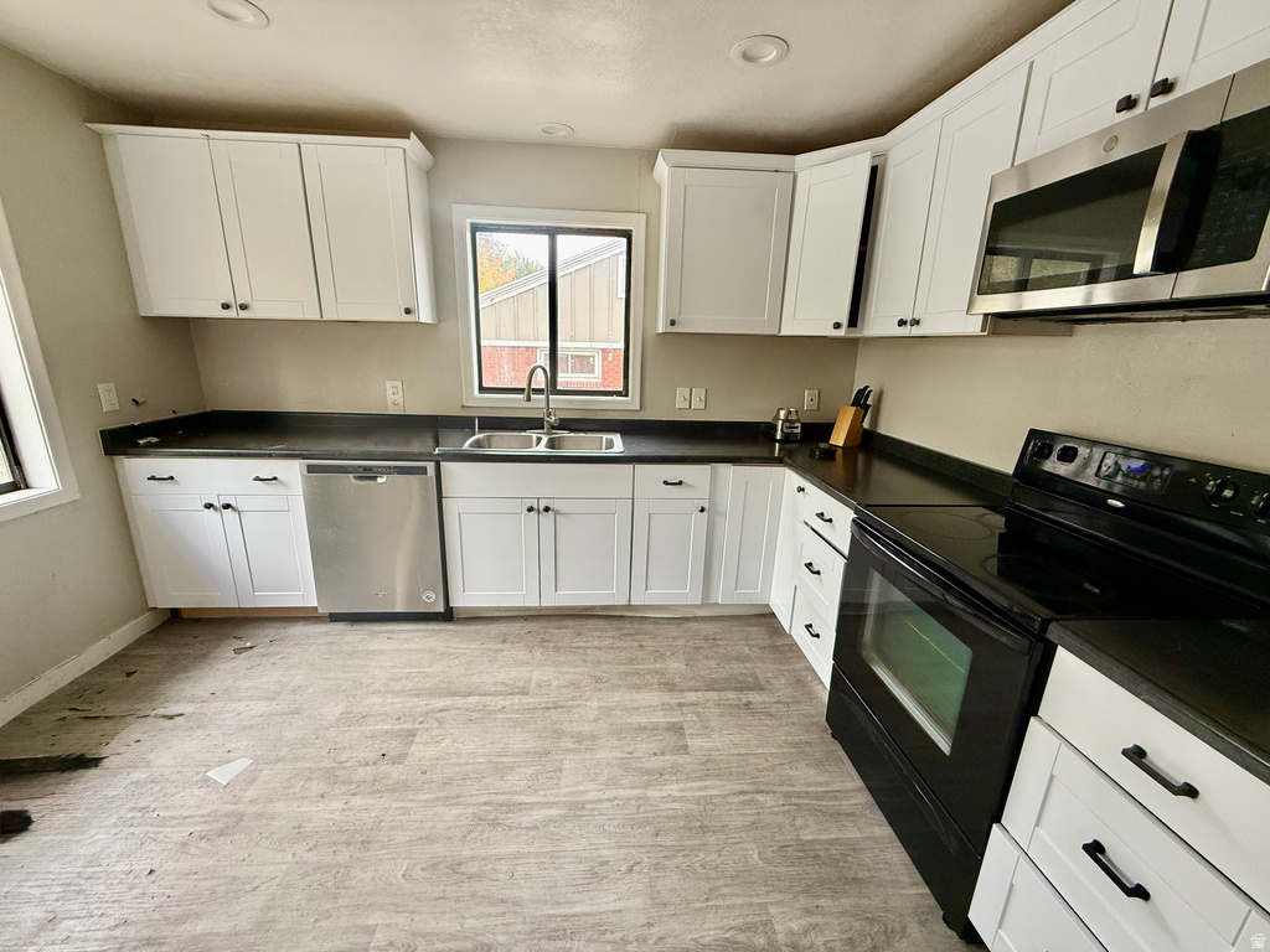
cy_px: 476
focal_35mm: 14
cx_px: 635
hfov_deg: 102.1
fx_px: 514
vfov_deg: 85.7
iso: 160
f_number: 2.2
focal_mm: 2.22
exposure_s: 1/99
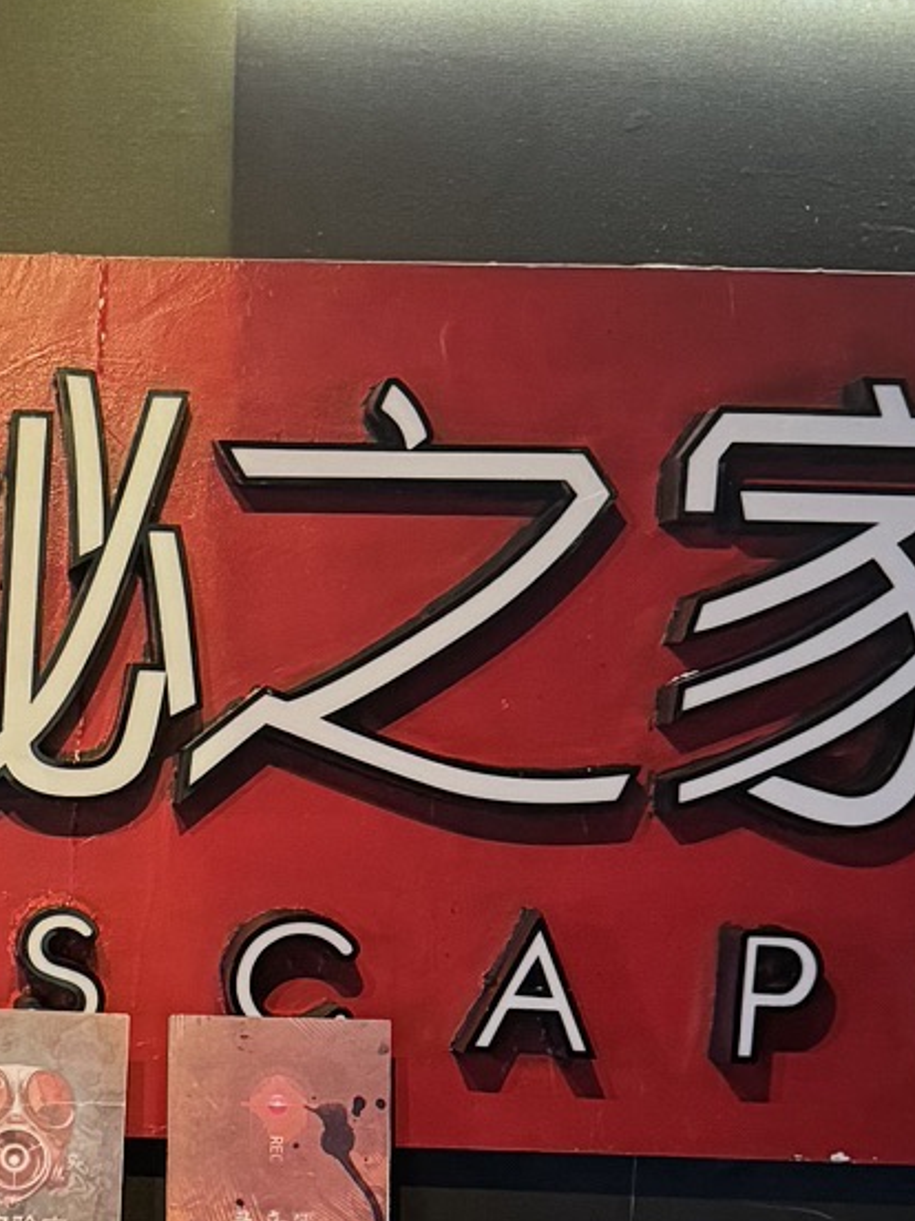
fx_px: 3066
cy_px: 1139
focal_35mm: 87
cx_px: -225
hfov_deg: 16.2
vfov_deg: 21.9
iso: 800
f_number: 1.78
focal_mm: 6.76
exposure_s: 1/33
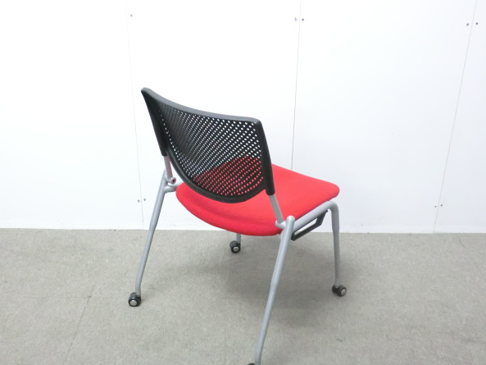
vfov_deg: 35.1
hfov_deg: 45.8
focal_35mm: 41
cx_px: 235
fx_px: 576
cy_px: 195
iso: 800
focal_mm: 6.9
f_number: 3.9
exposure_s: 1/25
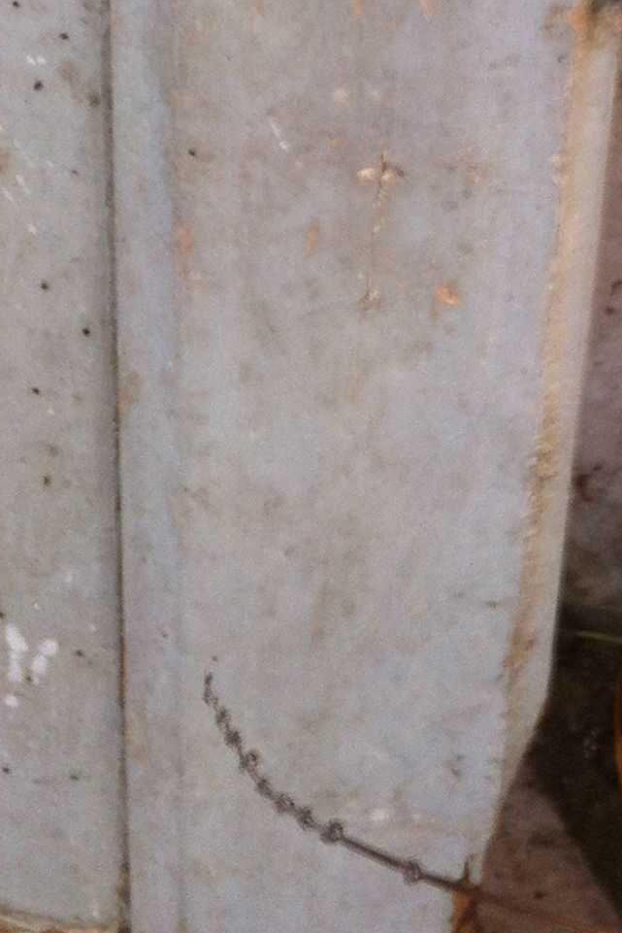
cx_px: 311
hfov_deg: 14.0
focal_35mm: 98
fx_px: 2539
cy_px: -17
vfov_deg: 20.1
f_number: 2.8
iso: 80
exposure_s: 1/15
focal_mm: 3.85
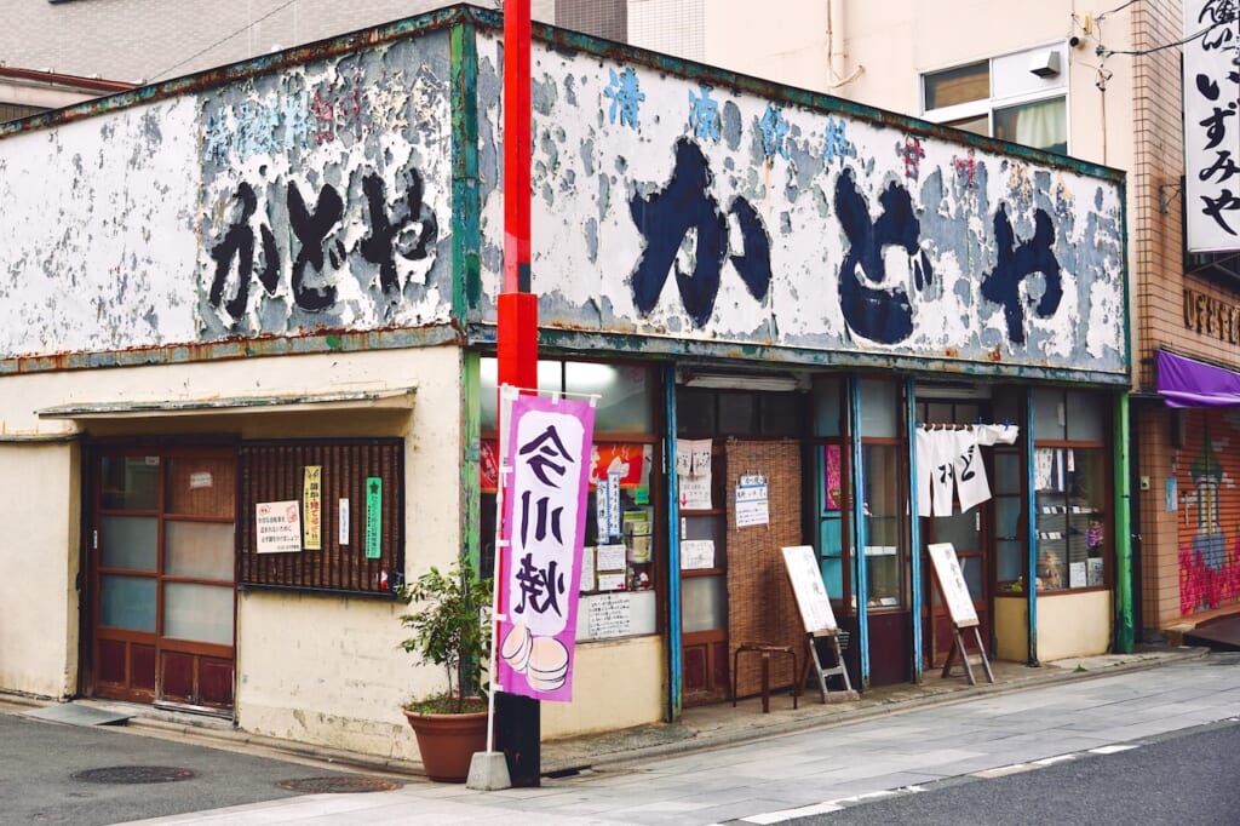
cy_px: 413
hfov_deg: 45.7
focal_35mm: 43
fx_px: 1472
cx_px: 620
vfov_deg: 31.3
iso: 100
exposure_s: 1/100
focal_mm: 28.5
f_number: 4
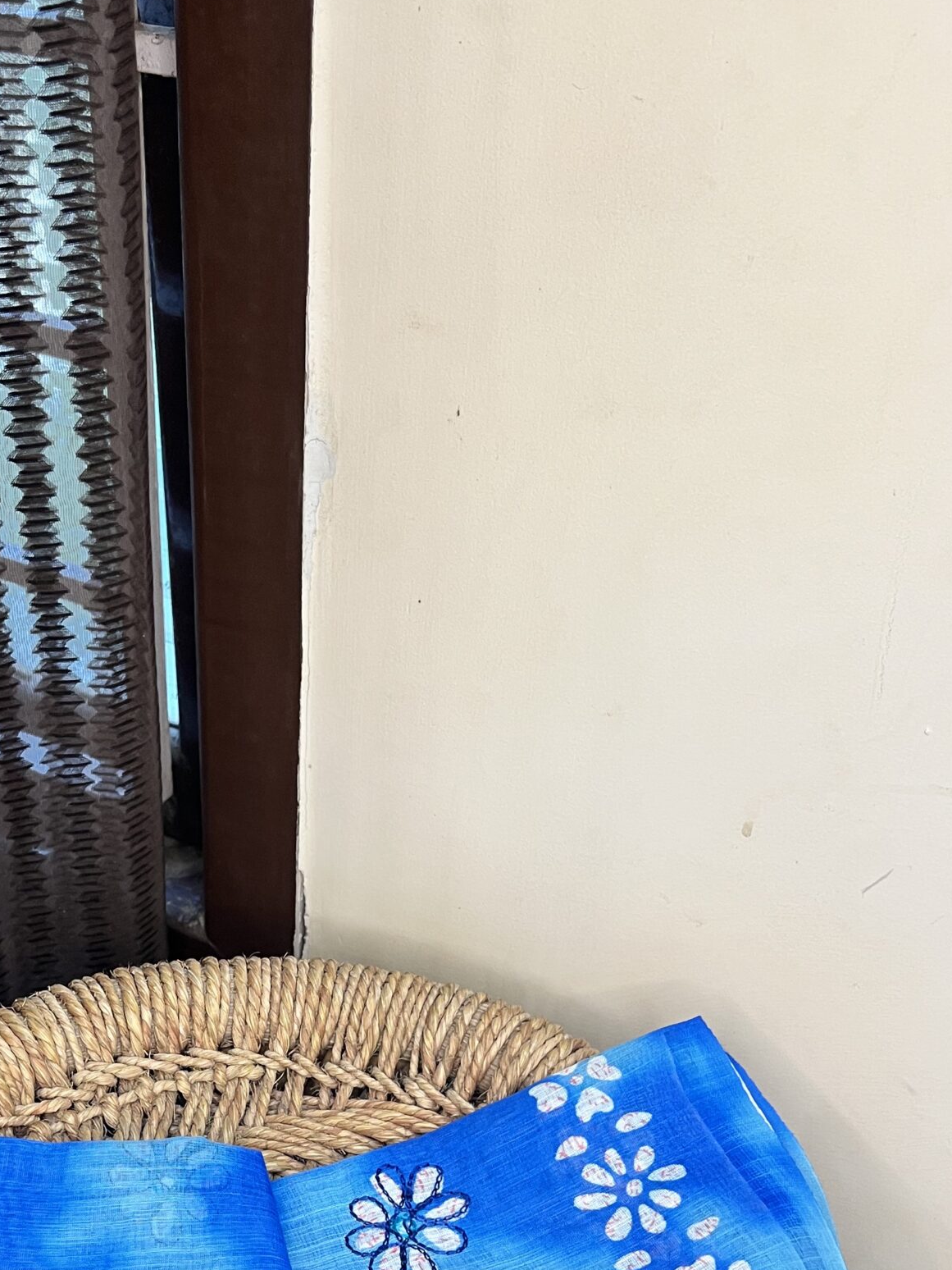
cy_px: 985
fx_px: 1577
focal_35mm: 43
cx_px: 258
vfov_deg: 42.2
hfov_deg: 33.1
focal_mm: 5.7
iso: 64
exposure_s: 1/50
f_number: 1.5
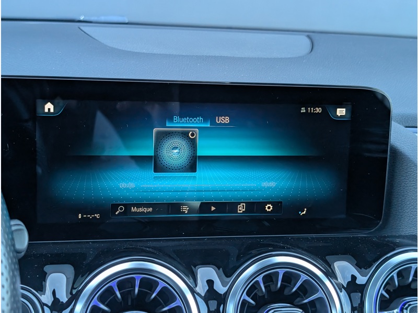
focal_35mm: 49
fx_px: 592
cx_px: 209
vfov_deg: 29.7
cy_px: 156
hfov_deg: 38.9
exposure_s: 1/355
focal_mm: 6.9
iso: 294
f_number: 1.68
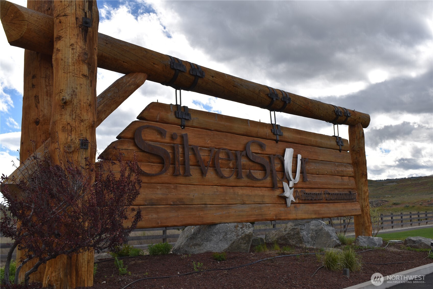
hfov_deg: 51.3
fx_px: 451
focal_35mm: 38
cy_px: 144
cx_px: 216
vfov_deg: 35.5
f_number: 10
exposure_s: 1/200
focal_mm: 25
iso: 100
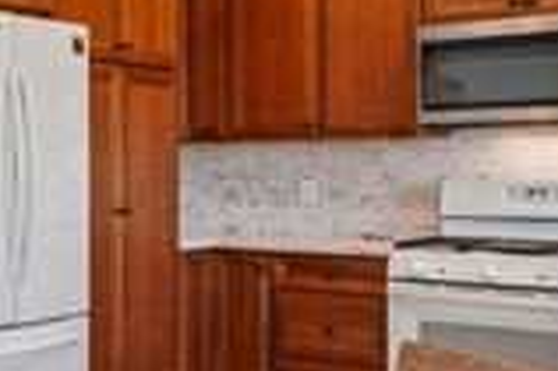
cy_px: 198
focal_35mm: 65
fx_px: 1006
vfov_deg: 20.9
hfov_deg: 26.2
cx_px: -177
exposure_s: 1/20
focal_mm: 16
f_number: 8
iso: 400
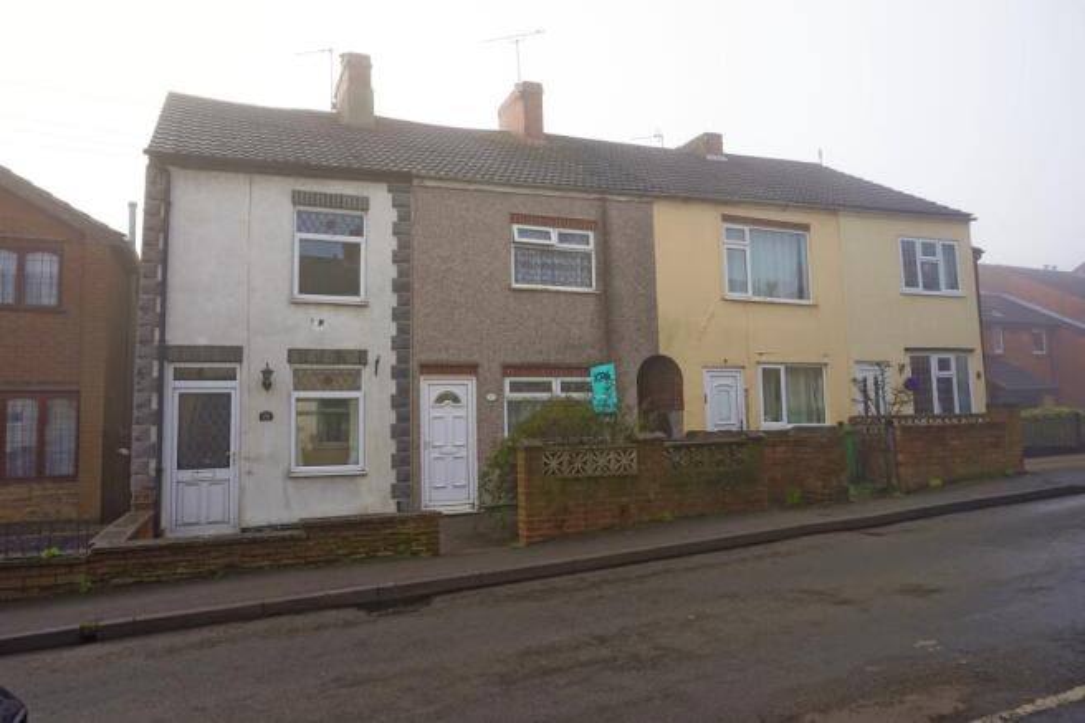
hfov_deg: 73.8
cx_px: 542
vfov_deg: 53.1
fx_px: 723
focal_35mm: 24
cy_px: 362
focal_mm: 16
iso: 100
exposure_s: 1/125
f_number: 8
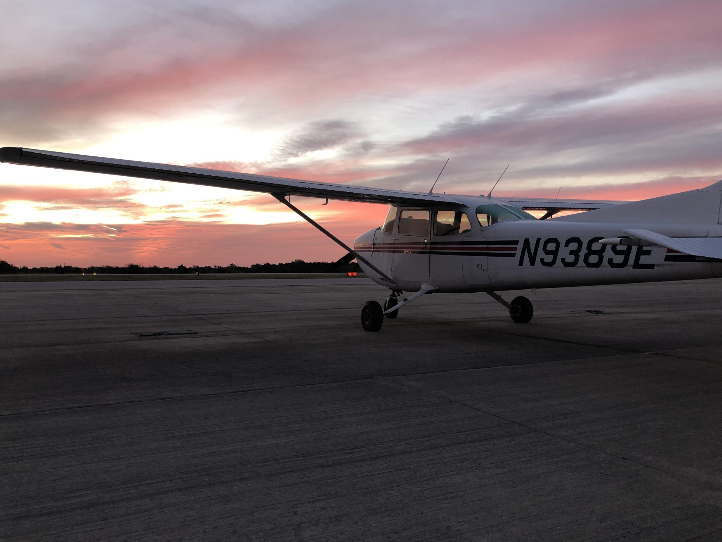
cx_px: 360
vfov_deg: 48.2
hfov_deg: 61.7
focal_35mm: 29
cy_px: 270
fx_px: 605
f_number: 1.8
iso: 32
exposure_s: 1/30
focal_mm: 4
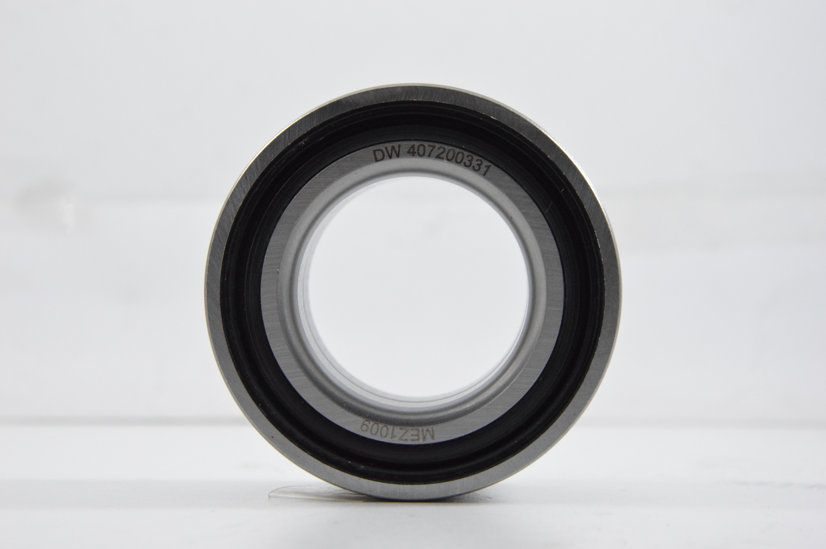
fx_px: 2923
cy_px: 274
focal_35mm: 128
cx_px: 413
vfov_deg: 10.7
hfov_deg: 16.1
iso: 3200
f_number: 8
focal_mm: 85
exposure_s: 1/100
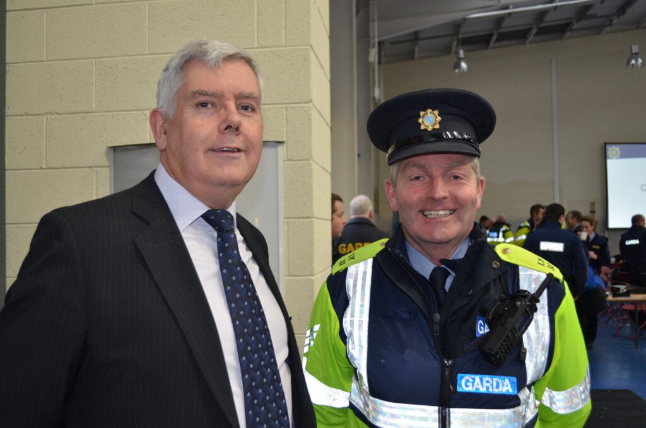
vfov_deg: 36.7
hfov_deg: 53.2
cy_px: 214
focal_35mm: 36
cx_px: 323
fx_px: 645
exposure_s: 1/60
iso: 800
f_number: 4
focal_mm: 24
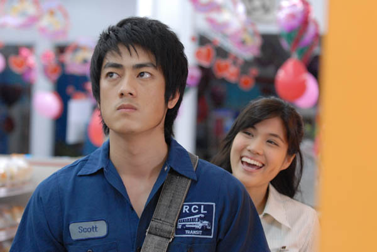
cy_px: 126
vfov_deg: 13.1
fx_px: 1101
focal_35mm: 105
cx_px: 188
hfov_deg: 19.4
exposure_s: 1/125
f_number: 3.5
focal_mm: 70
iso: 800
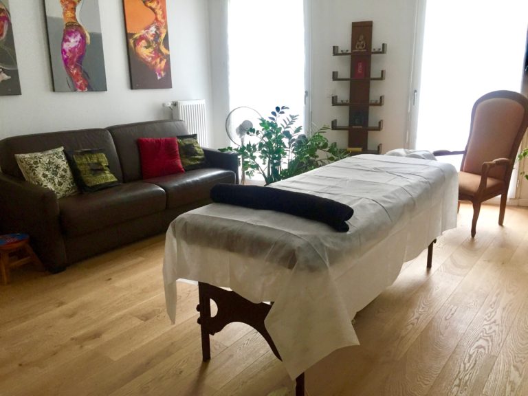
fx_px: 442
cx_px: 264
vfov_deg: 48.2
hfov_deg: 61.7
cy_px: 198
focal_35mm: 29
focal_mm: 4.15
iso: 80
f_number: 2.2
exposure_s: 1/33
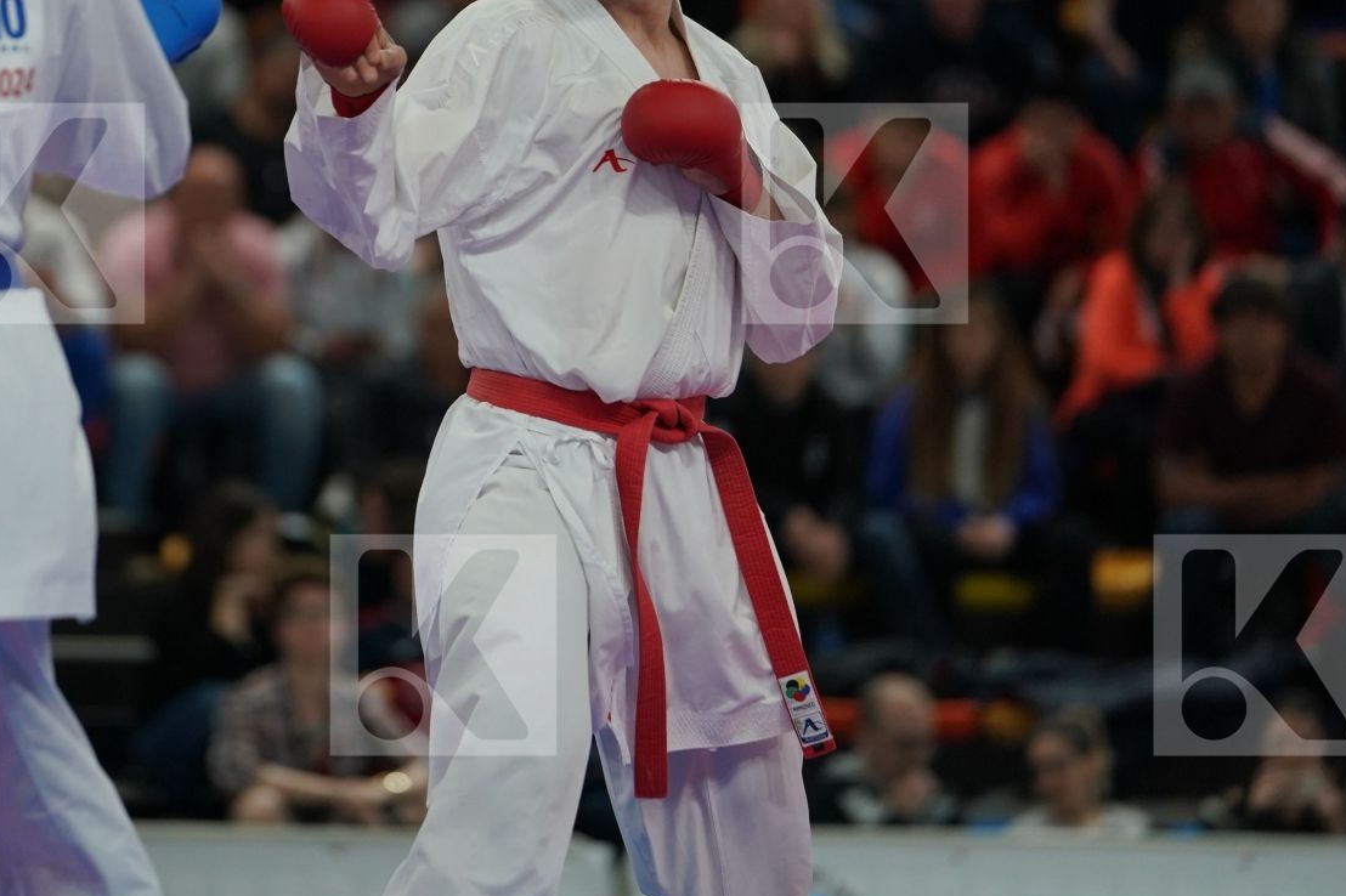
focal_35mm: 325
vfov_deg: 4.2
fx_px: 12147
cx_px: 443
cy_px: 214
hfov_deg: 6.3
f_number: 2.8
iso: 1250
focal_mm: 200
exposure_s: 1/1000
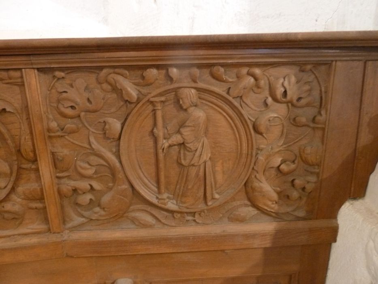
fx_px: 273
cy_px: 142
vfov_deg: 54.9
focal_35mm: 25
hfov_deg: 69.4
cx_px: 189
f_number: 3.3
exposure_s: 1/6
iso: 400
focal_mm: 4.1
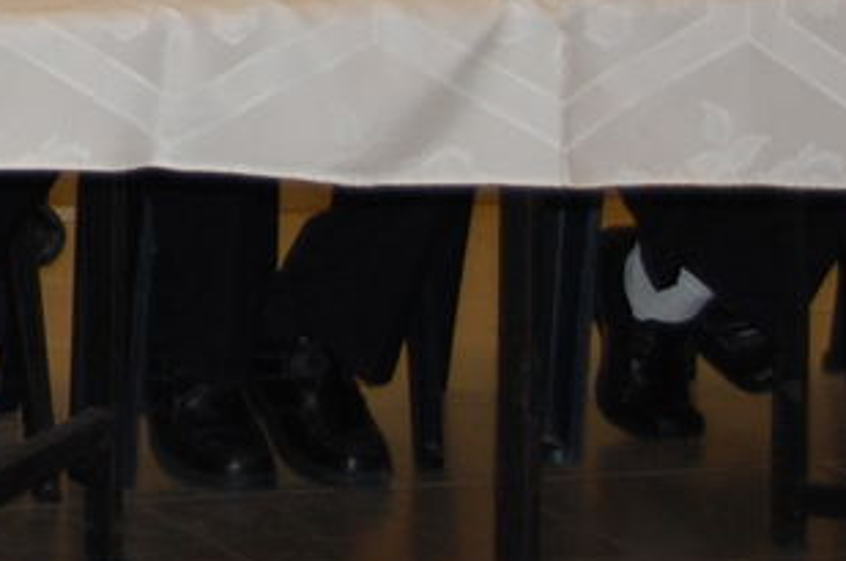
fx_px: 6382
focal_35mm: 272
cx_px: -1013
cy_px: -536
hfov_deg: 7.2
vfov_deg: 5.0
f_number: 5
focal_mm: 40
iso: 400
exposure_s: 1/60
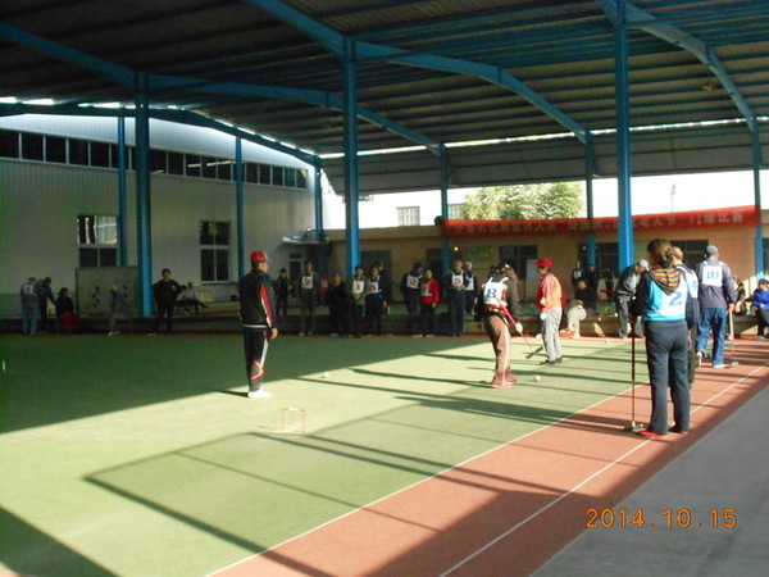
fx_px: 955
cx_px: 384
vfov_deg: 33.6
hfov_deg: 43.9
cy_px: 288
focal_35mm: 43
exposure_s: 1/640
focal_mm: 7.7
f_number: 4.2
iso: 800
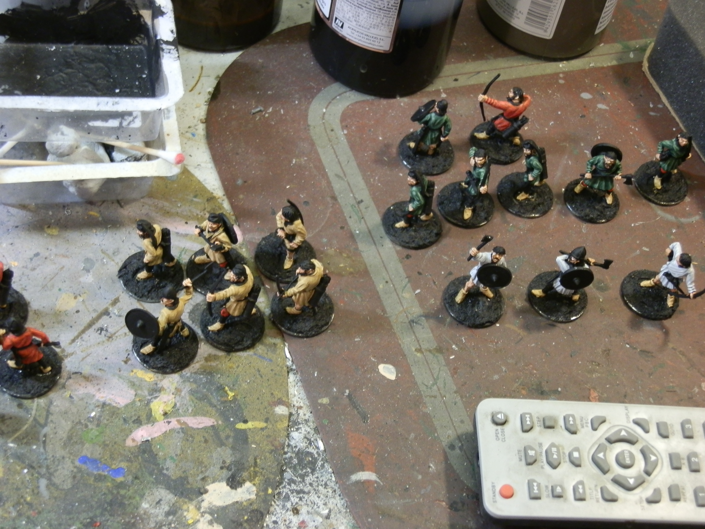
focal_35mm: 61
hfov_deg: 31.7
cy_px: 264
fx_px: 1242
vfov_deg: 24.0
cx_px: 352
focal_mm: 10.99
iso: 200
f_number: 3.7
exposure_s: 1/10
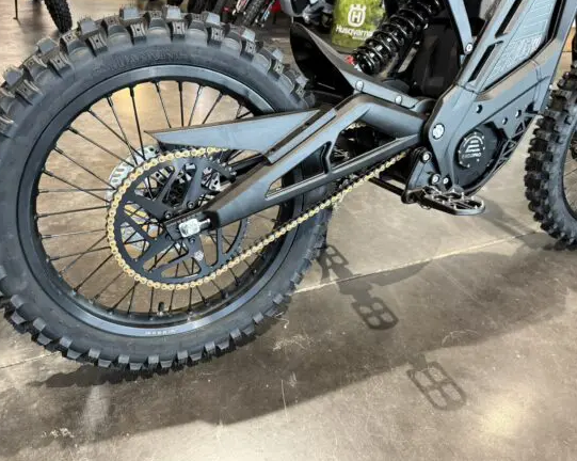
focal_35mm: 26
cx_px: 259
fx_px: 444
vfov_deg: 54.9
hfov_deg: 65.9
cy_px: 227
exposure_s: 1/60
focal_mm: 6.76
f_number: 1.78
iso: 400
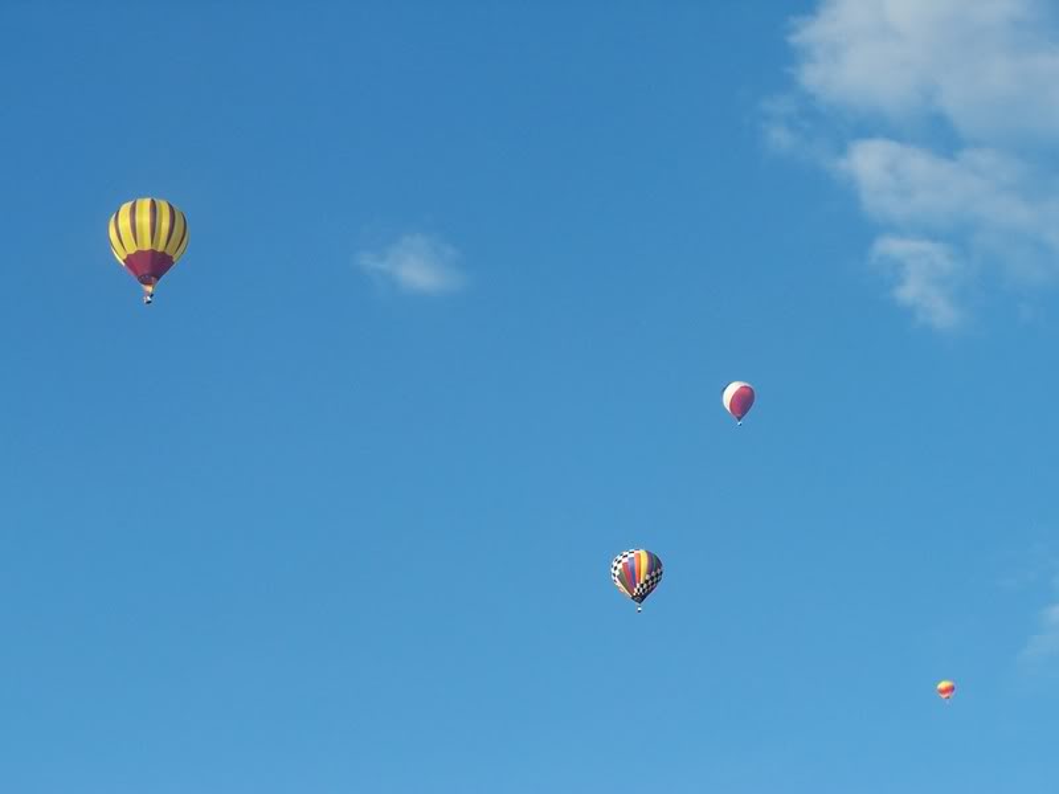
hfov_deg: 16.8
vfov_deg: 12.7
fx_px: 3579
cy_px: 397
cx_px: 530
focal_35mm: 117
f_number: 4.5
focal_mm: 19.4
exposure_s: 1/350
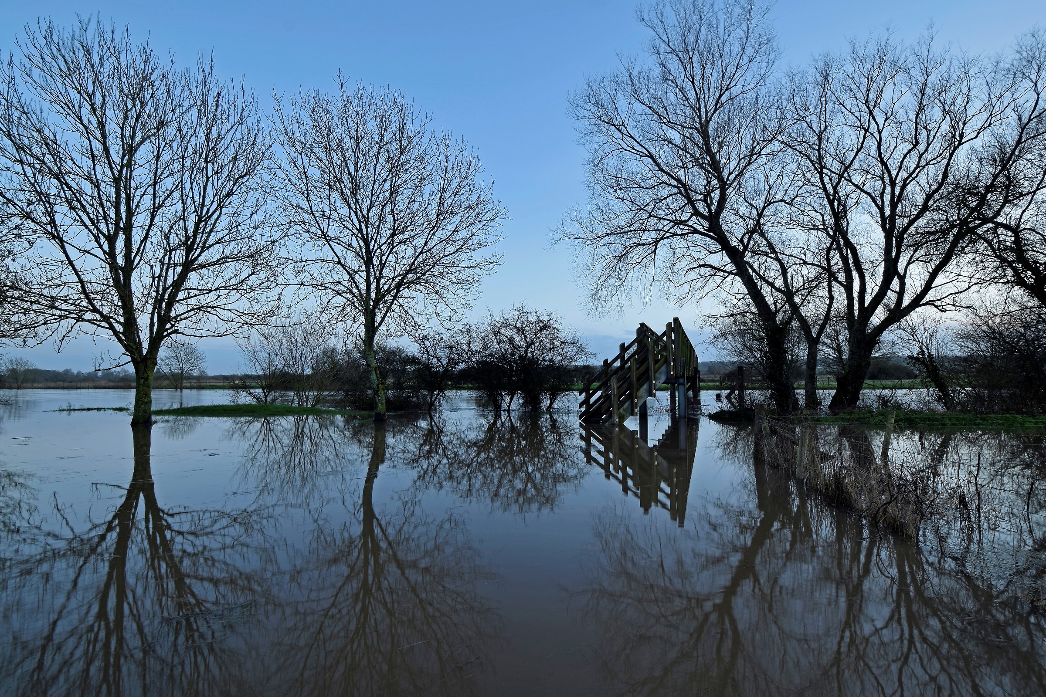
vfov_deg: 77.3
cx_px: 523
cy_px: 348
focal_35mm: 15
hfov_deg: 100.4
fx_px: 436
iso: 100
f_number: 11
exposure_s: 1/6
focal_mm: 10
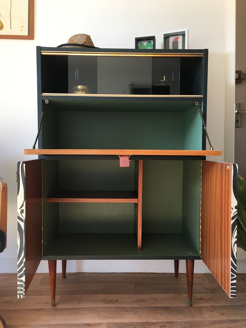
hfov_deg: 48.2
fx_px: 275
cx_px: 123
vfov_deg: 61.7
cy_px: 164
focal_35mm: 29
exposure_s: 1/33
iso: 32
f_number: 2.2
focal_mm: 4.15
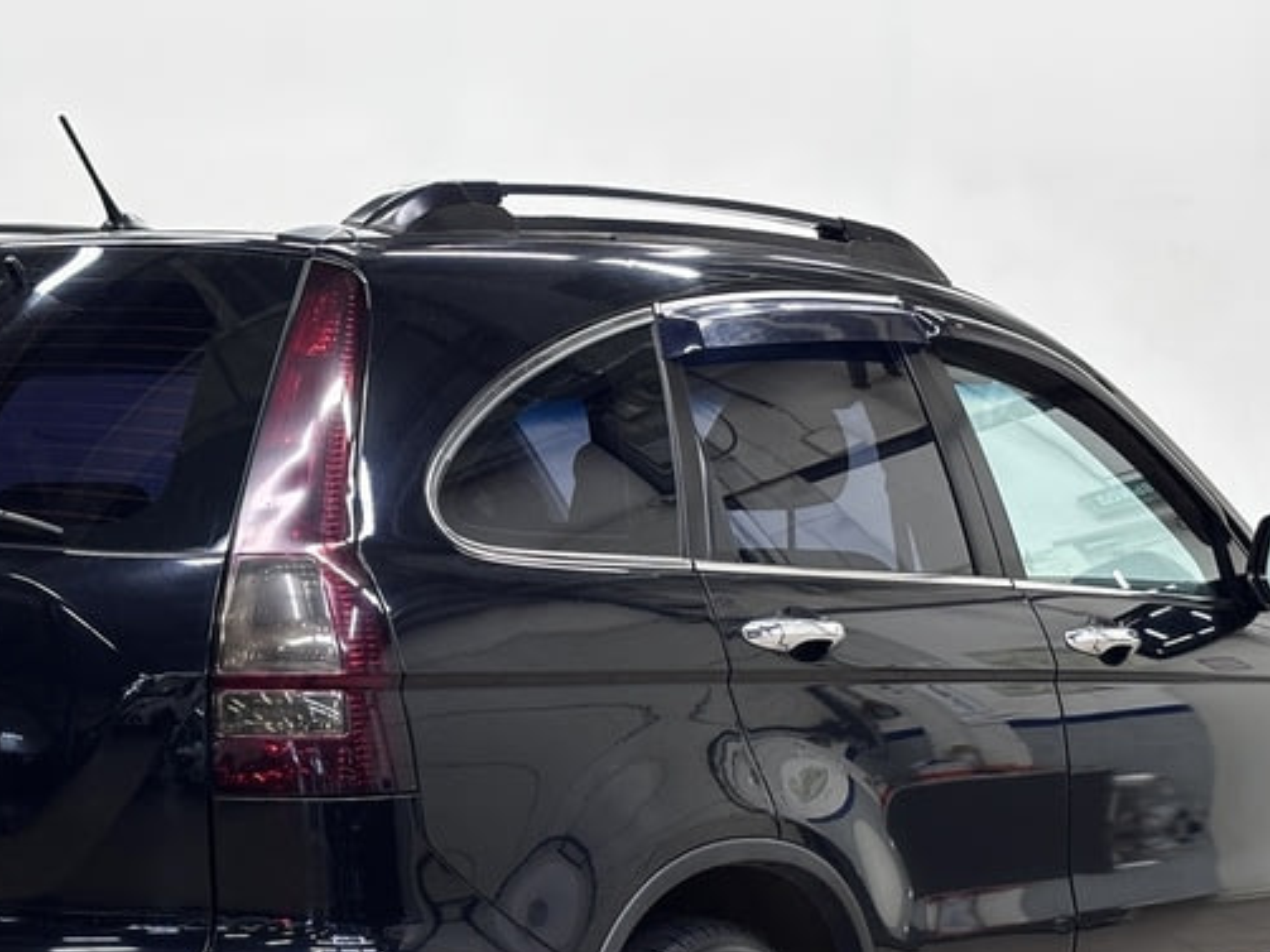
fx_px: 3411
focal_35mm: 93
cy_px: 789
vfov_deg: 15.8
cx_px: 432
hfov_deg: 21.0
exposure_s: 1/50
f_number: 1.6
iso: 125
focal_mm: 5.96
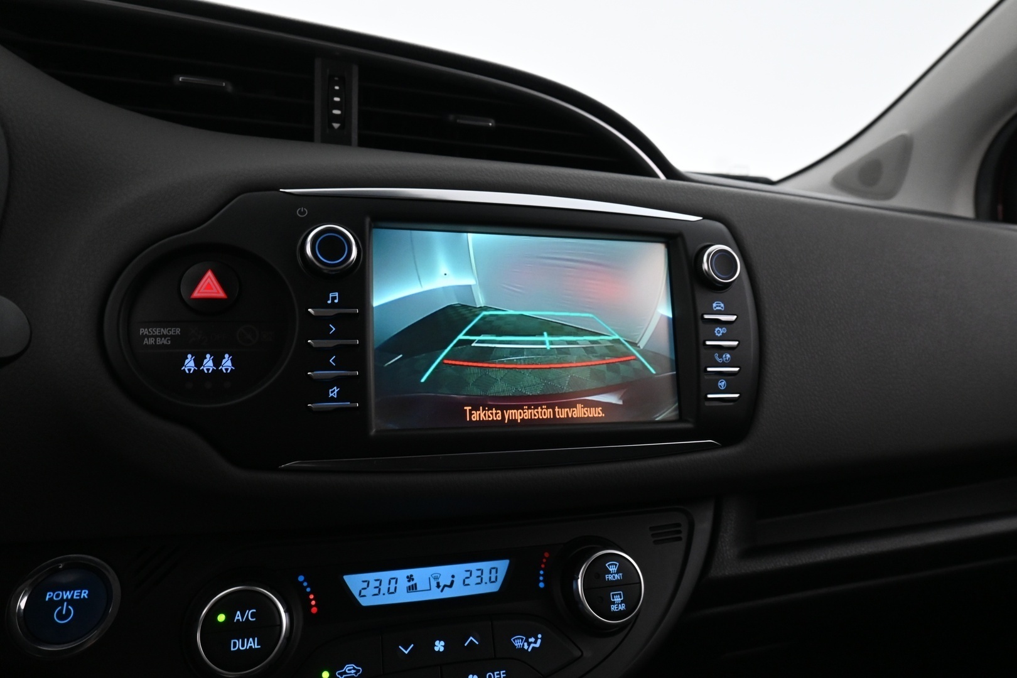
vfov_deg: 53.1
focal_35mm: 24
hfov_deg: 73.7
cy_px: 339
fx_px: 678
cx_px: 508
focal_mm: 16
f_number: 6.3
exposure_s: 1/25
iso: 1600
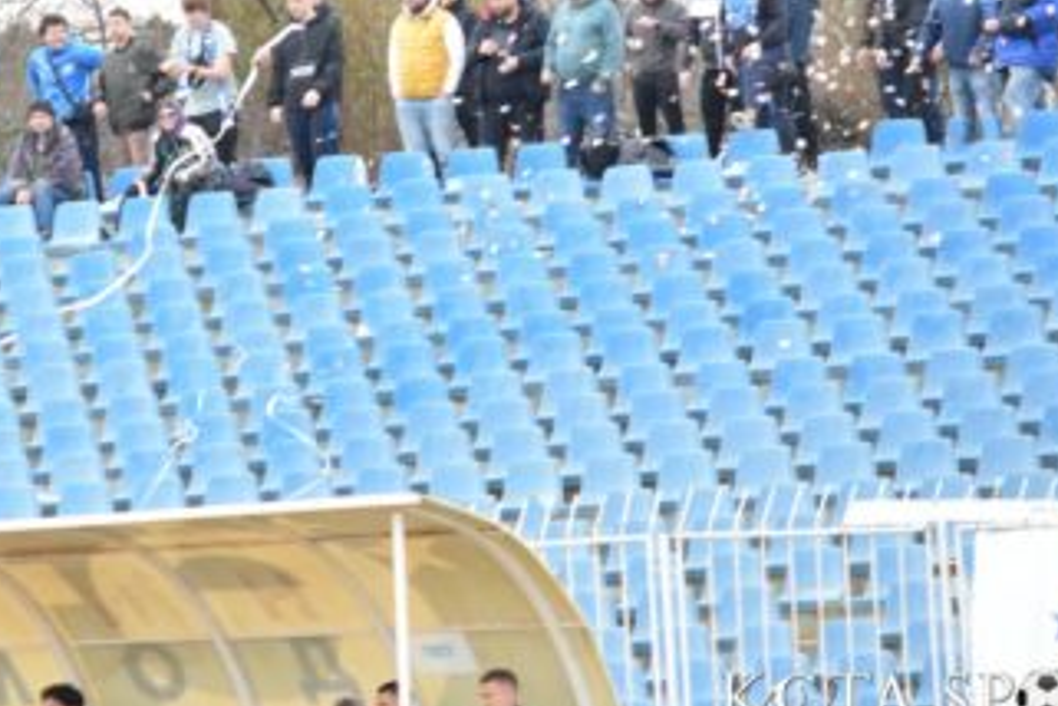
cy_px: 53
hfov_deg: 3.9
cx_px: 142
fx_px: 15575
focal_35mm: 530
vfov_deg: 2.6
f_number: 5
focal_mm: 180
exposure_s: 1/800
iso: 1600
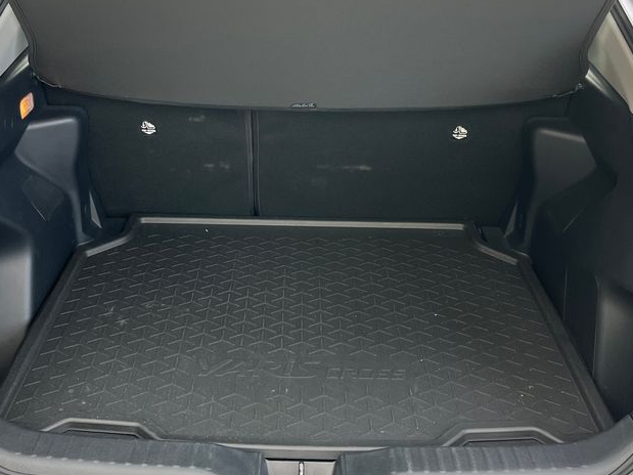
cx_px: 292
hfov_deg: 43.8
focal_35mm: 43
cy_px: 140
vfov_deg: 33.1
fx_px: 786
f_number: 1.6
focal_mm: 5.1
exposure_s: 1/123
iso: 64
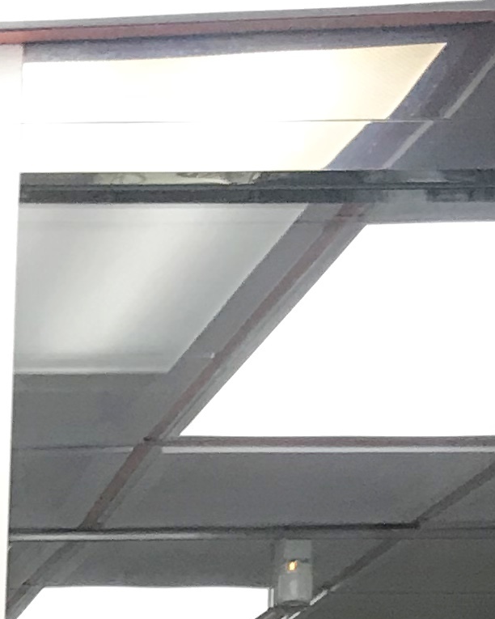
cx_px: -582
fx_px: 2637
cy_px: 1291
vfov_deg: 11.8
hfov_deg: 9.8
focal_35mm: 144
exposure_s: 1/40
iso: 25
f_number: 1.8
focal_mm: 3.99
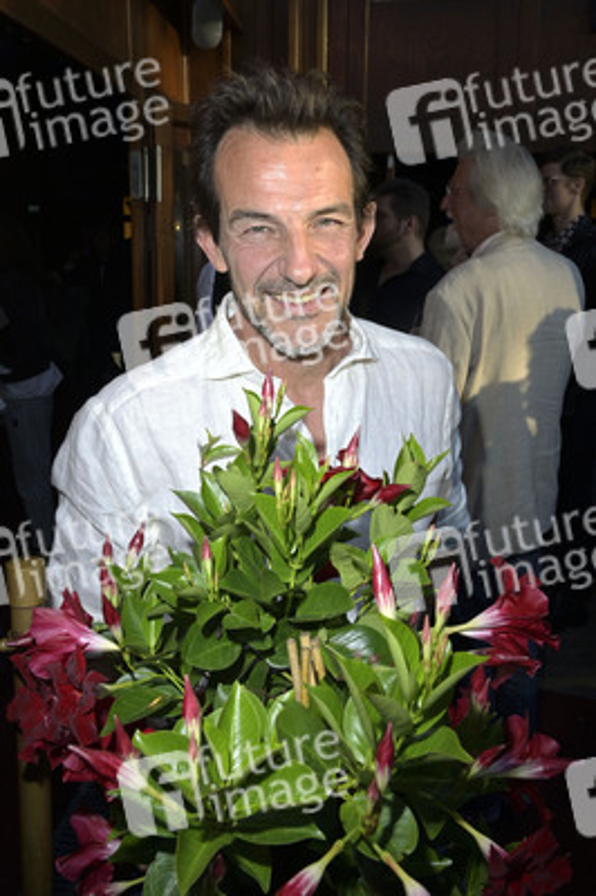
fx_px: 846
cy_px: 448
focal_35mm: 34
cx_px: 298
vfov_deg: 55.8
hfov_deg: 38.8
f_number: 14
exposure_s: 1/160
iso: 400
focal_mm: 34
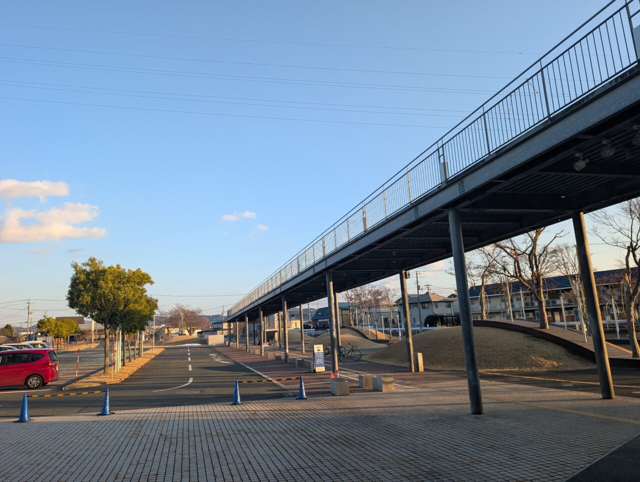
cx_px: 320
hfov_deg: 71.5
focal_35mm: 24
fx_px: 444
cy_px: 241
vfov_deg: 56.9
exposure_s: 1/295
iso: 21
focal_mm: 6.9
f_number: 1.68
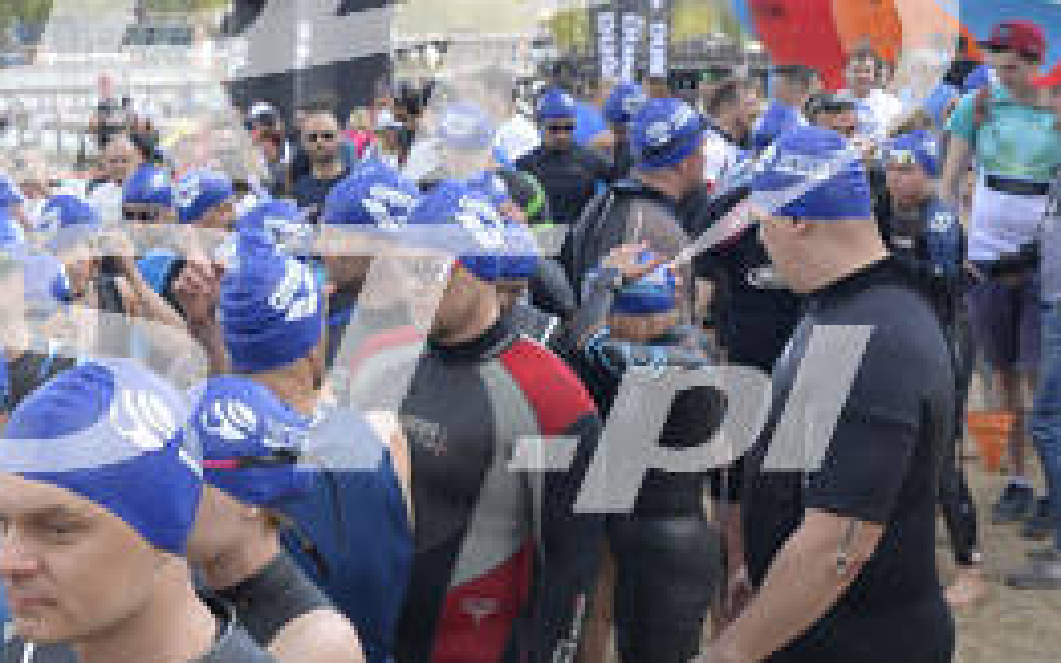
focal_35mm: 60
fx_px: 1735
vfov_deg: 21.4
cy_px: 153
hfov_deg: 32.2
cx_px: 89
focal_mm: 24
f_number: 5.6
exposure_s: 1/640
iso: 200
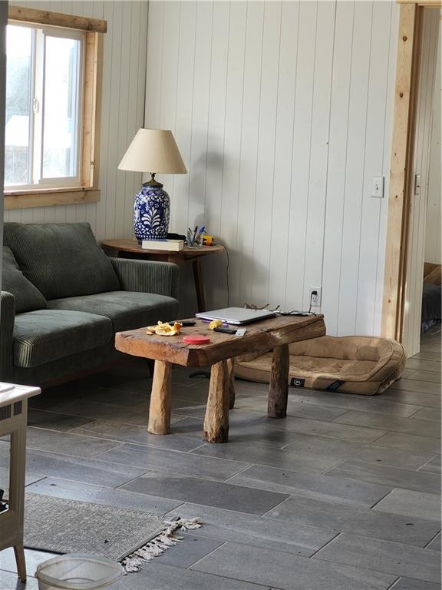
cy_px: 295
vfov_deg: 25.7
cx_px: 221
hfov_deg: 19.4
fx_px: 1294
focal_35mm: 76
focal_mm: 7.12
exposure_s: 1/60
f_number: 2.4
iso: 40
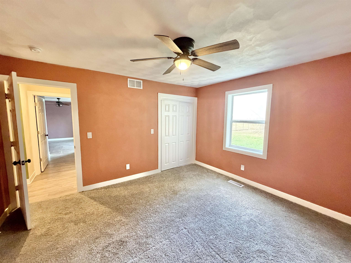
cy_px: 132
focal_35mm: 14
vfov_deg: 85.7
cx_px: 176
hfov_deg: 102.1
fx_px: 142
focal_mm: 2.22
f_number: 2.2
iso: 640
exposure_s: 1/60
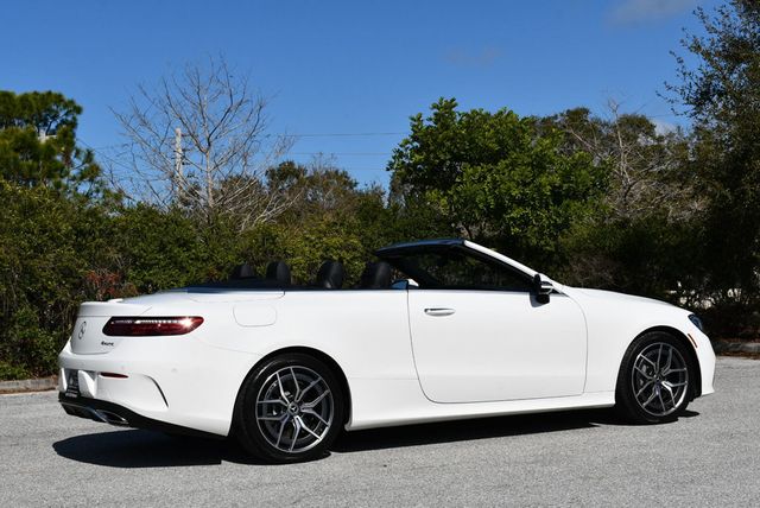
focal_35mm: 60
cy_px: 254
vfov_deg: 22.7
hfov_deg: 33.4
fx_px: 1268
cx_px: 380
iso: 100
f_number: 10
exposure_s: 1/400
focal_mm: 30
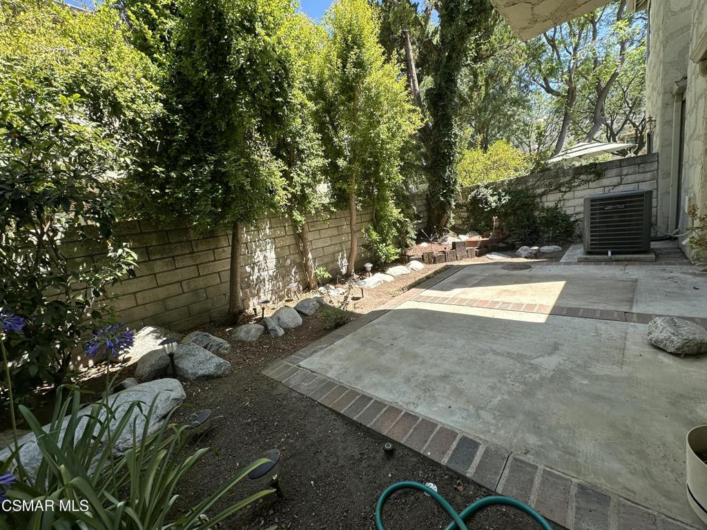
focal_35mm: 14
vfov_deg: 85.7
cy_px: 265
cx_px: 354
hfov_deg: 102.1
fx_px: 286
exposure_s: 1/354
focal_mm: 2.22
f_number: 2.2
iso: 40
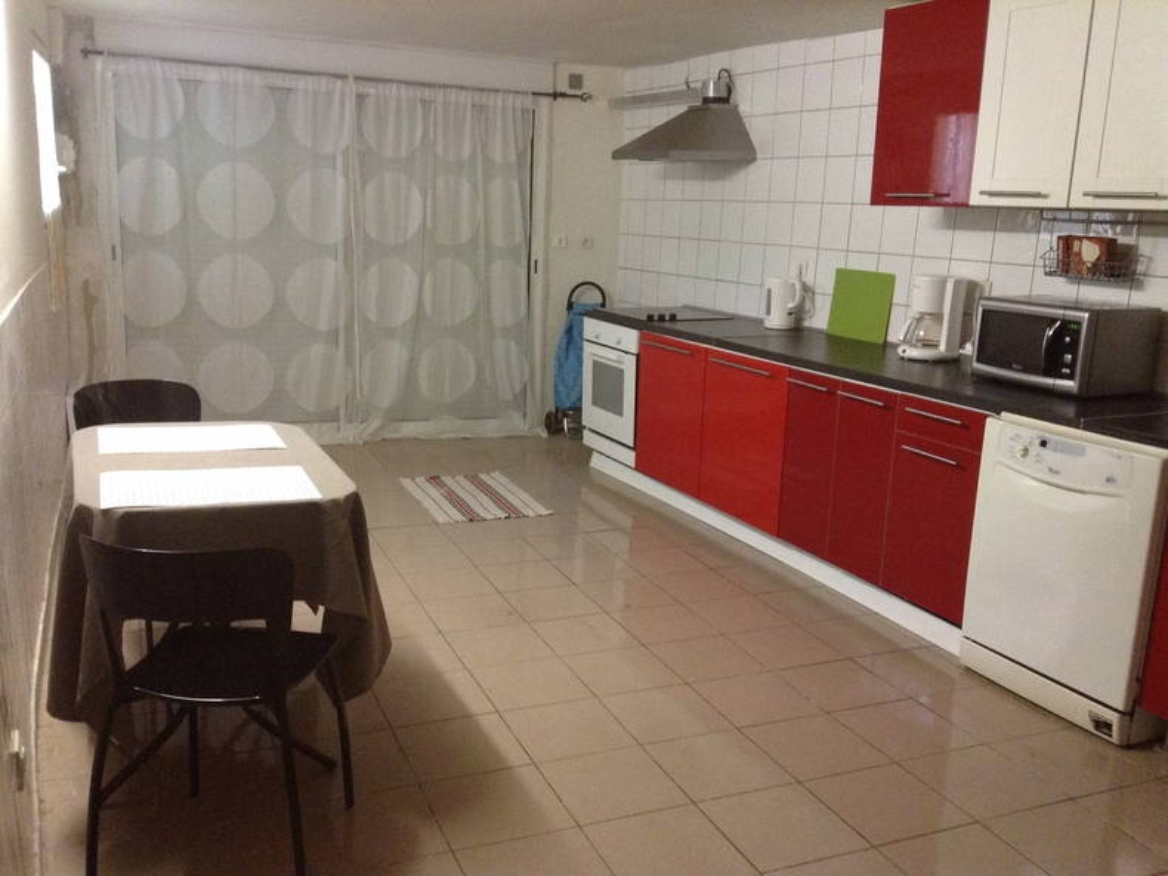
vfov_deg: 42.9
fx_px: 1113
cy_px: 438
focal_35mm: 33
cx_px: 584
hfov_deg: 55.4
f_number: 2.4
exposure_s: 1/24
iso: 200
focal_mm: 3.3
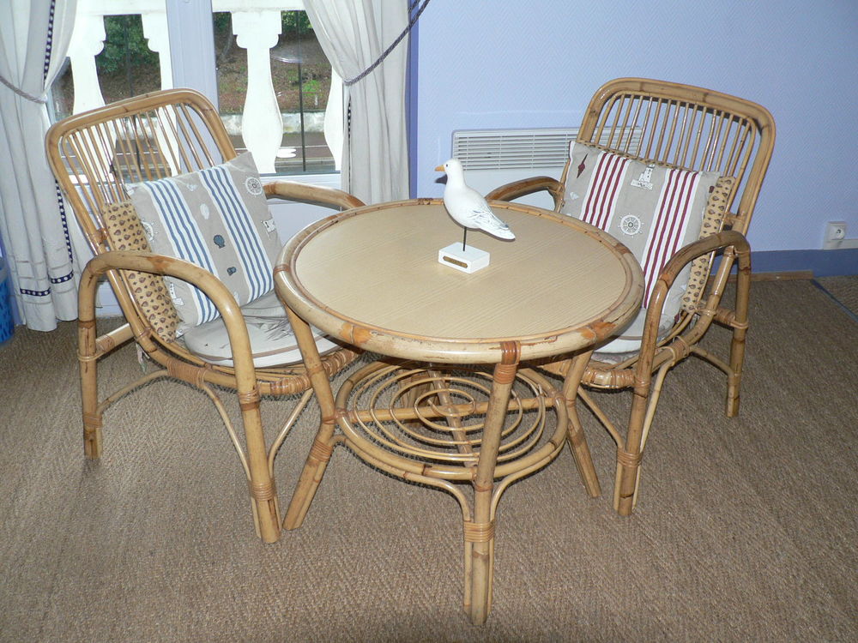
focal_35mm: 36
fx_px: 892
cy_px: 322
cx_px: 429
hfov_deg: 51.4
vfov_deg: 39.7
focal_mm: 6
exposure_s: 1/60
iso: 150
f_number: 2.8
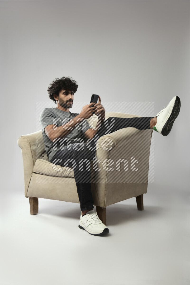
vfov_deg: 50.7
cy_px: 142
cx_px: 95
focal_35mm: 38
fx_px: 301
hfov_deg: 35.1
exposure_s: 1/125
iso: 400
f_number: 5.6
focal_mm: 38
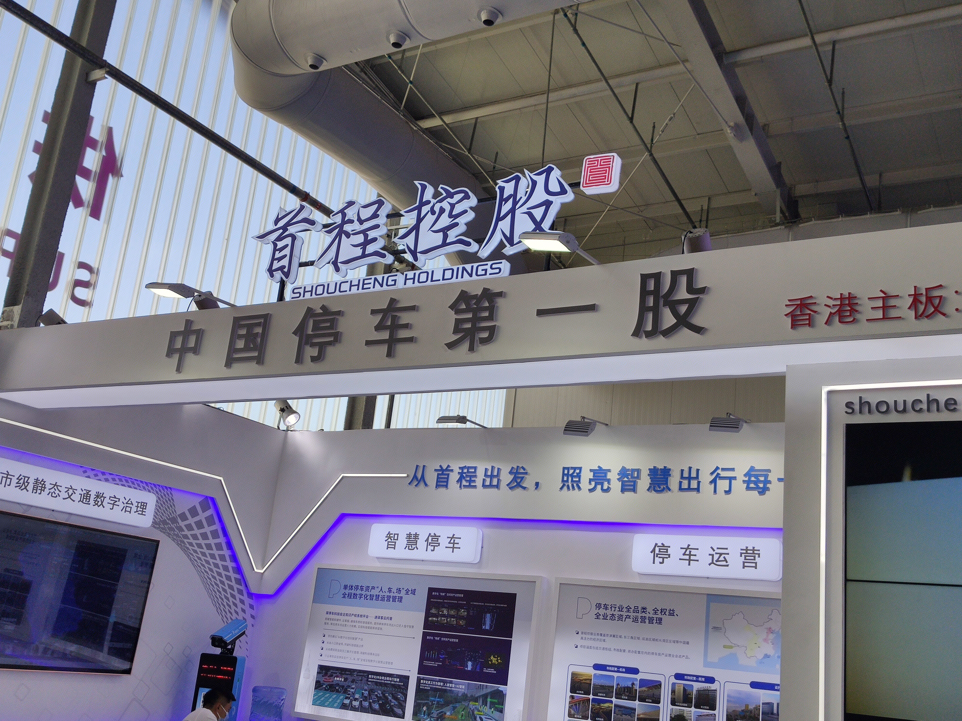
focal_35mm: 35
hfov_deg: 52.6
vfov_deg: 40.7
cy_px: 360
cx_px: 481
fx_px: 973
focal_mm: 4.75
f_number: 1.75
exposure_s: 1/784
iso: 112
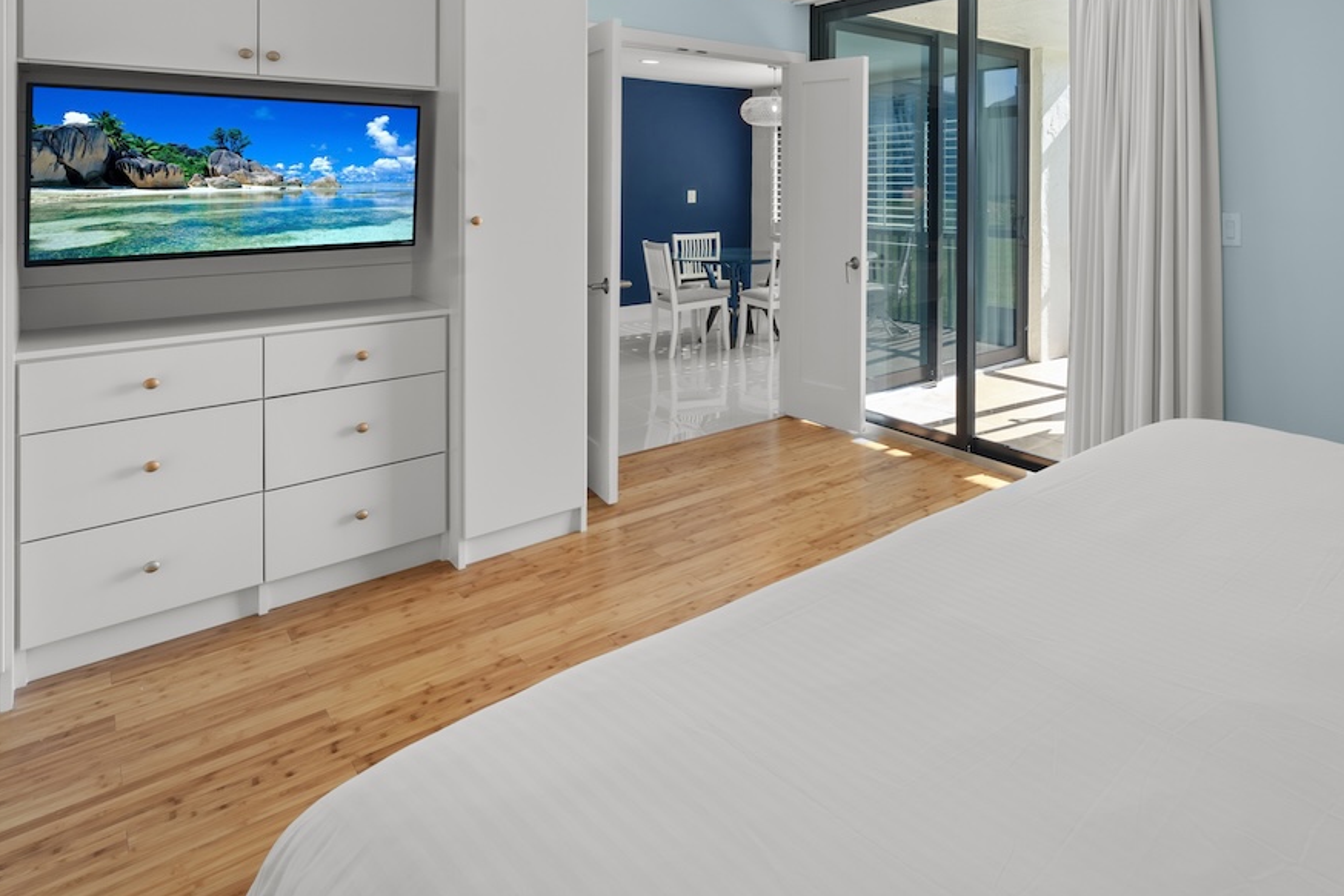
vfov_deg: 55.8
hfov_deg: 74.0
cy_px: 196
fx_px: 784
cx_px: 1046
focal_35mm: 21
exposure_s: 1/2
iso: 160
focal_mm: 12
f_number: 10
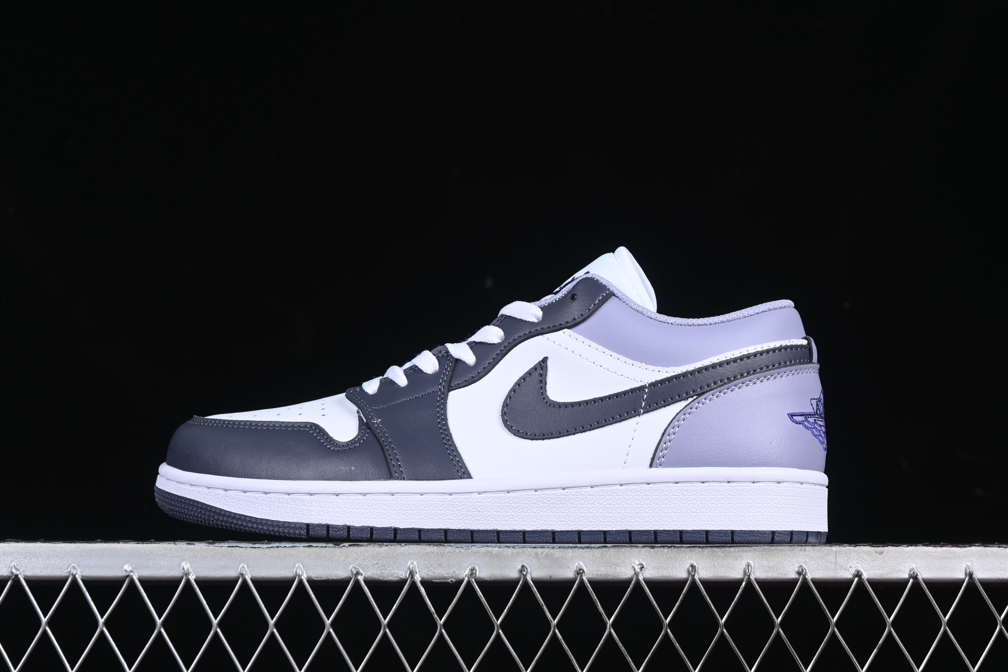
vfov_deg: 18.2
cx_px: 504
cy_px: 336
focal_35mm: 75
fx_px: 2100
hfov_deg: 27.0
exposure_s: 1/80
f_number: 8
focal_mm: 50
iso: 160
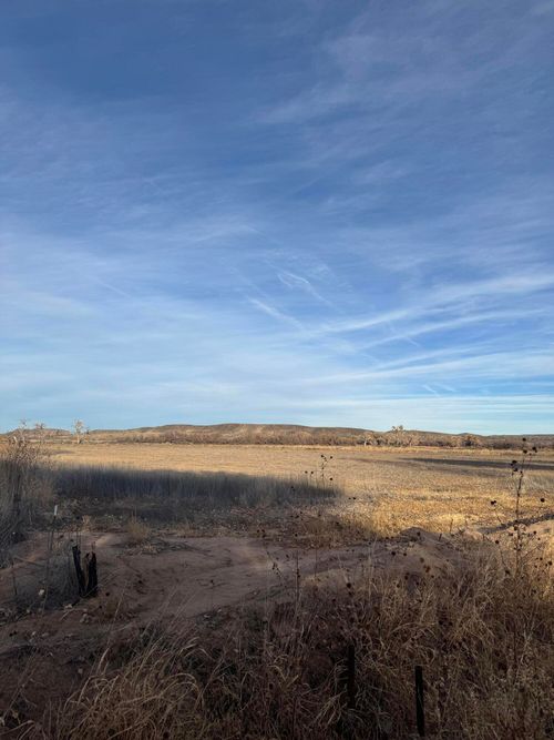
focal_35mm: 24
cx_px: 277
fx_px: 512
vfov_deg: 71.6
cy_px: 370
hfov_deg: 56.8
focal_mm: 6.76
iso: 80
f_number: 1.78
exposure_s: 1/4608
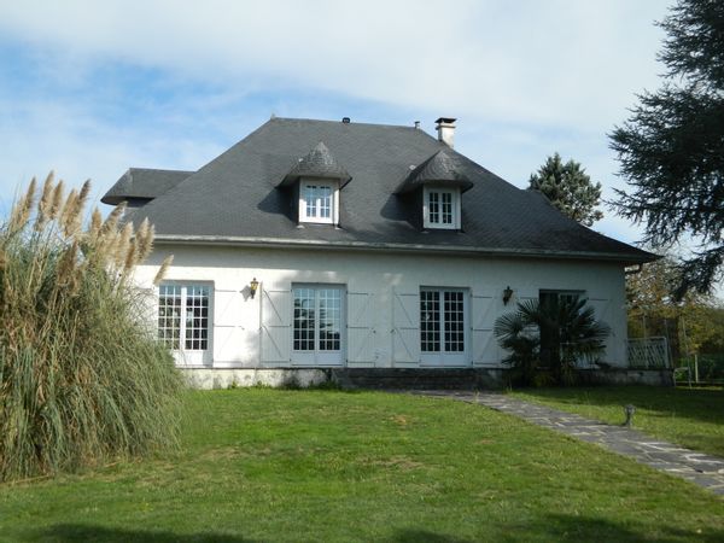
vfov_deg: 35.1
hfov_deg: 45.8
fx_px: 858
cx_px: 362
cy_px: 272
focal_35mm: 41
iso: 80
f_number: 3.5
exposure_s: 1/640
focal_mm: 7.3
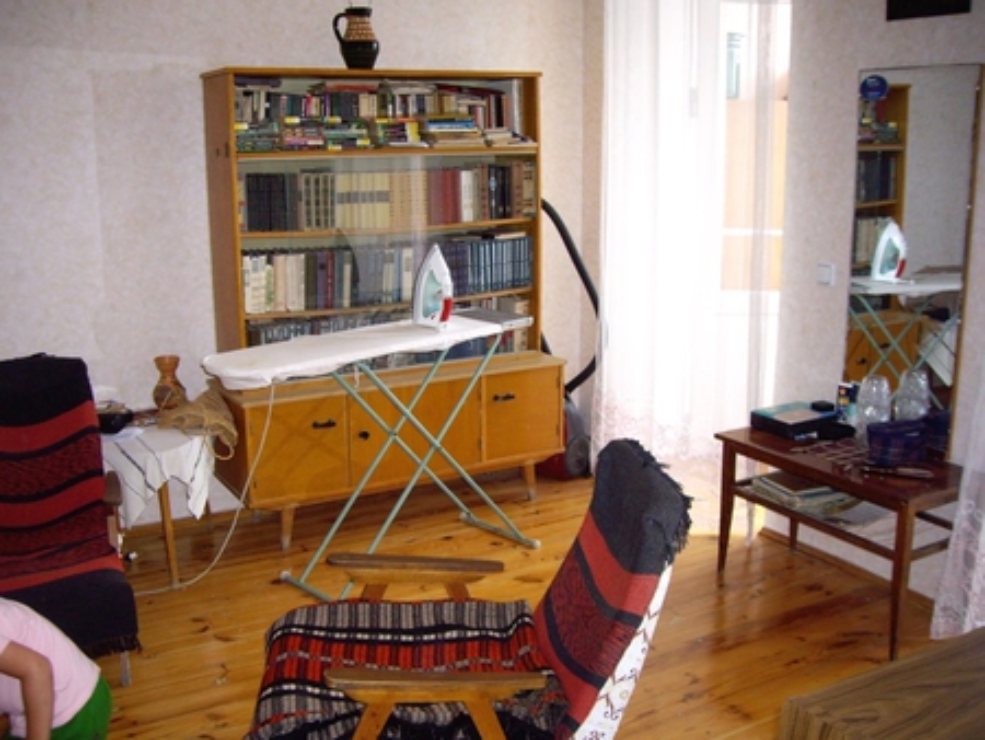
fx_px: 1082
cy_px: 370
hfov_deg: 49.0
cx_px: 492
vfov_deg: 37.8
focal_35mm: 38
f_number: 2.7
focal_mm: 6.2
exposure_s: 1/40
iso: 200
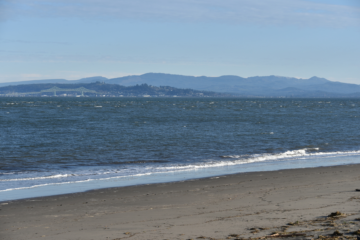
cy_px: 120
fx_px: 980
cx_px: 180
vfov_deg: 14.0
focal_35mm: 98
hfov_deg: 20.8
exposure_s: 1/250
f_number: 8
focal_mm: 98
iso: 100
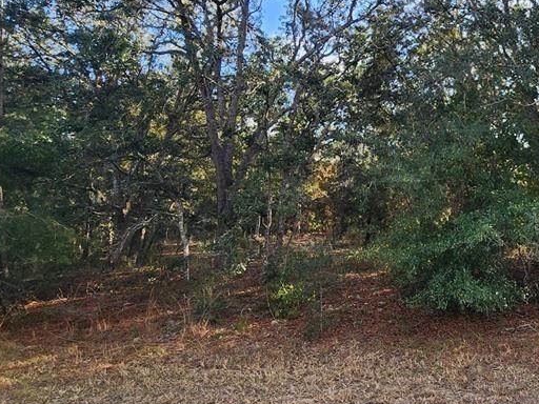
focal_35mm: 26
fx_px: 405
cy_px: 180
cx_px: 463
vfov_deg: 53.0
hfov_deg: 59.5
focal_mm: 2.2
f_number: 2.2
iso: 50
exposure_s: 1/285
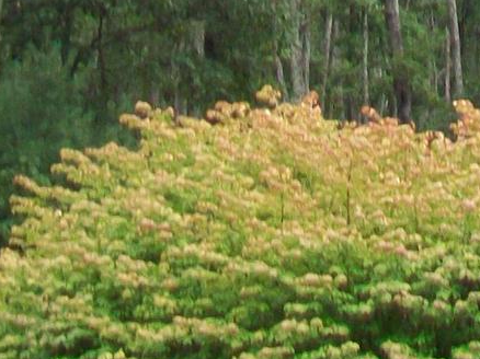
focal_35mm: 159
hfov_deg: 12.4
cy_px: 154
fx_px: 2204
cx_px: 416
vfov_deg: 9.3
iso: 64
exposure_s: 1/250
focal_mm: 6.1
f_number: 2.7
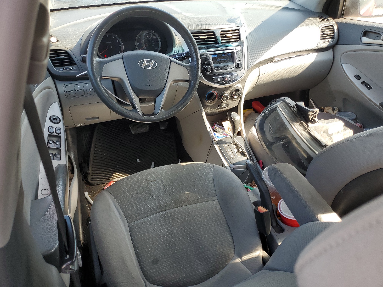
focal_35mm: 26
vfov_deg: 53.1
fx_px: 288
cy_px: 144
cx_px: 192
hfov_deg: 67.3
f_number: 1.5
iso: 50
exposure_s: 1/227
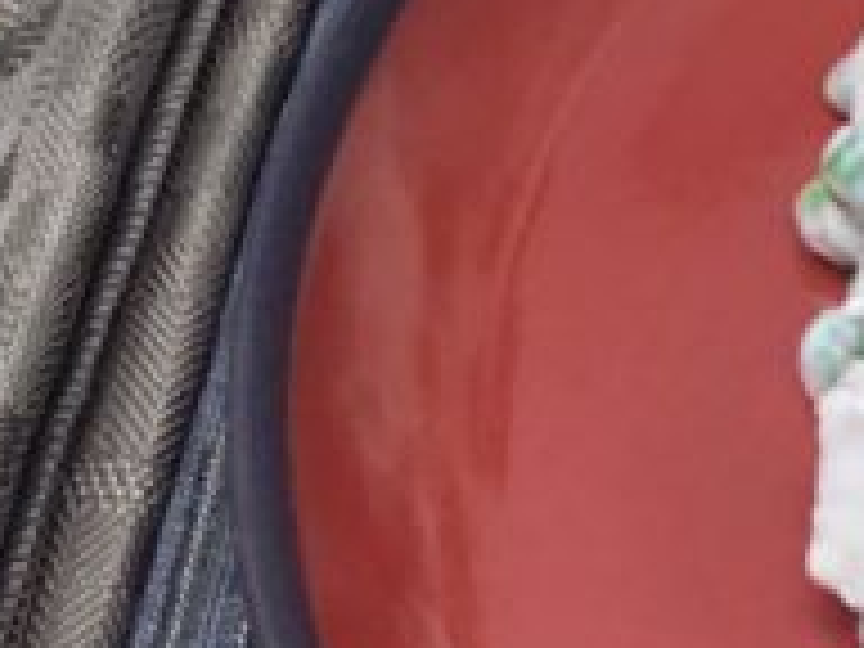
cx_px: 1557
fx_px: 2895
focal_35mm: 116
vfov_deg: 12.8
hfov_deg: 14.8
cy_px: 410
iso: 50
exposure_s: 1/120
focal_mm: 3.3
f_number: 2.4
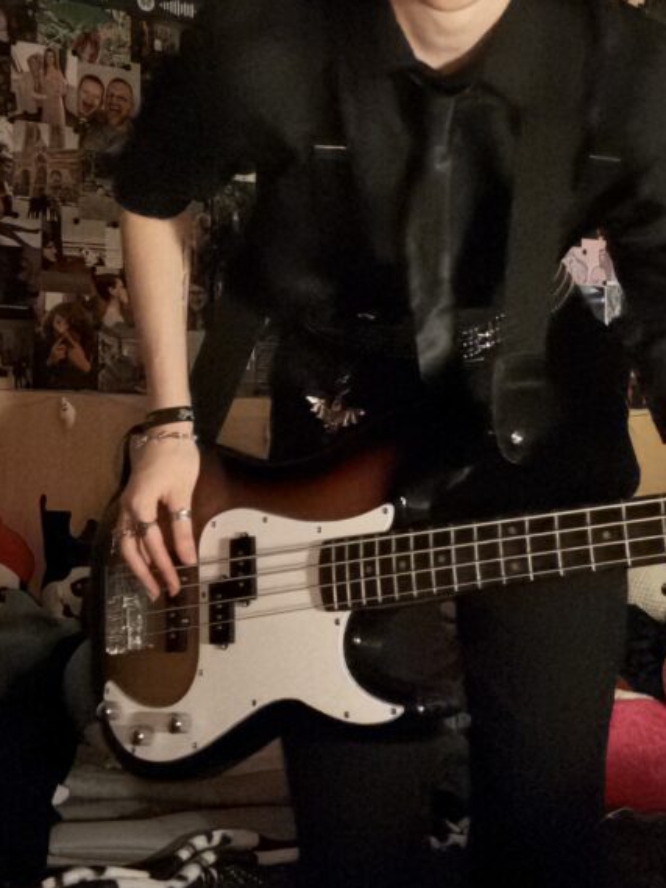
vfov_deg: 35.4
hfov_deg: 27.0
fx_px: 1385
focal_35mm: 54
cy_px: 346
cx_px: 396
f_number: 1.9
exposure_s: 1/4
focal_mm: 2.69
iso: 4000
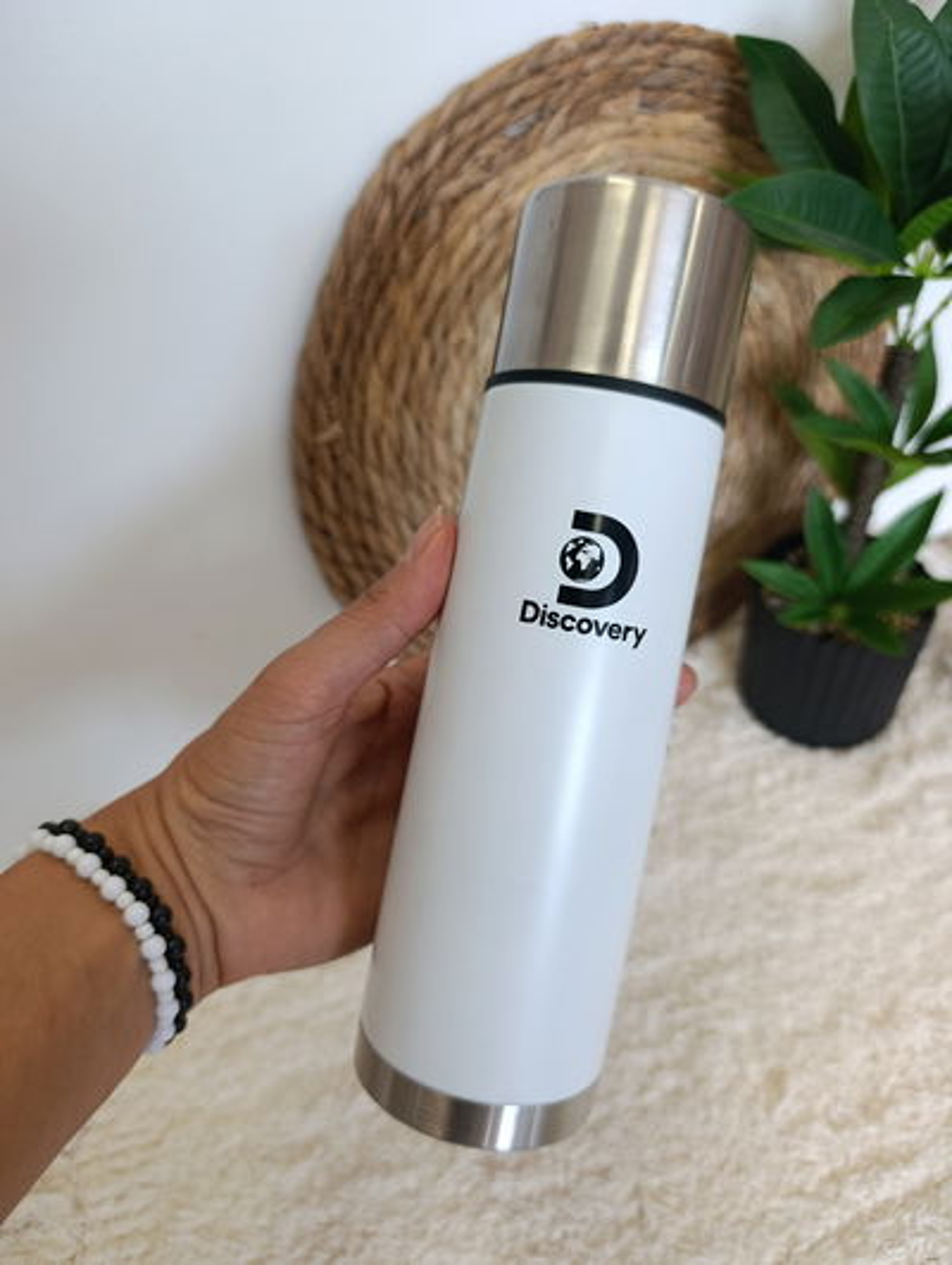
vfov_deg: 73.8
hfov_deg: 59.0
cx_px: 476
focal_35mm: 23
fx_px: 841
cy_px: 632
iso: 369
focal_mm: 6.11
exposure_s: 1/100
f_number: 1.65
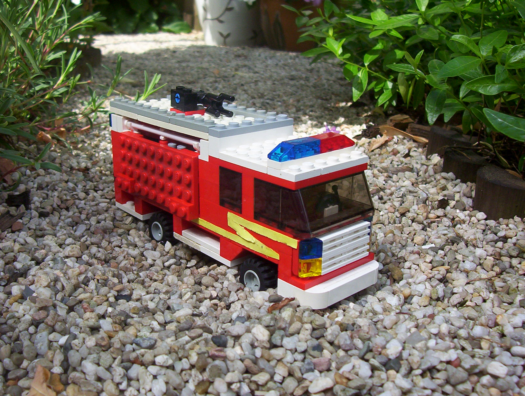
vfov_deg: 33.7
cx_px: 262
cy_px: 198
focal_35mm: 43
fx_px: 654
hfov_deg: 43.8
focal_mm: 5.77
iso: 100
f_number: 2.73
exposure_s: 1/994
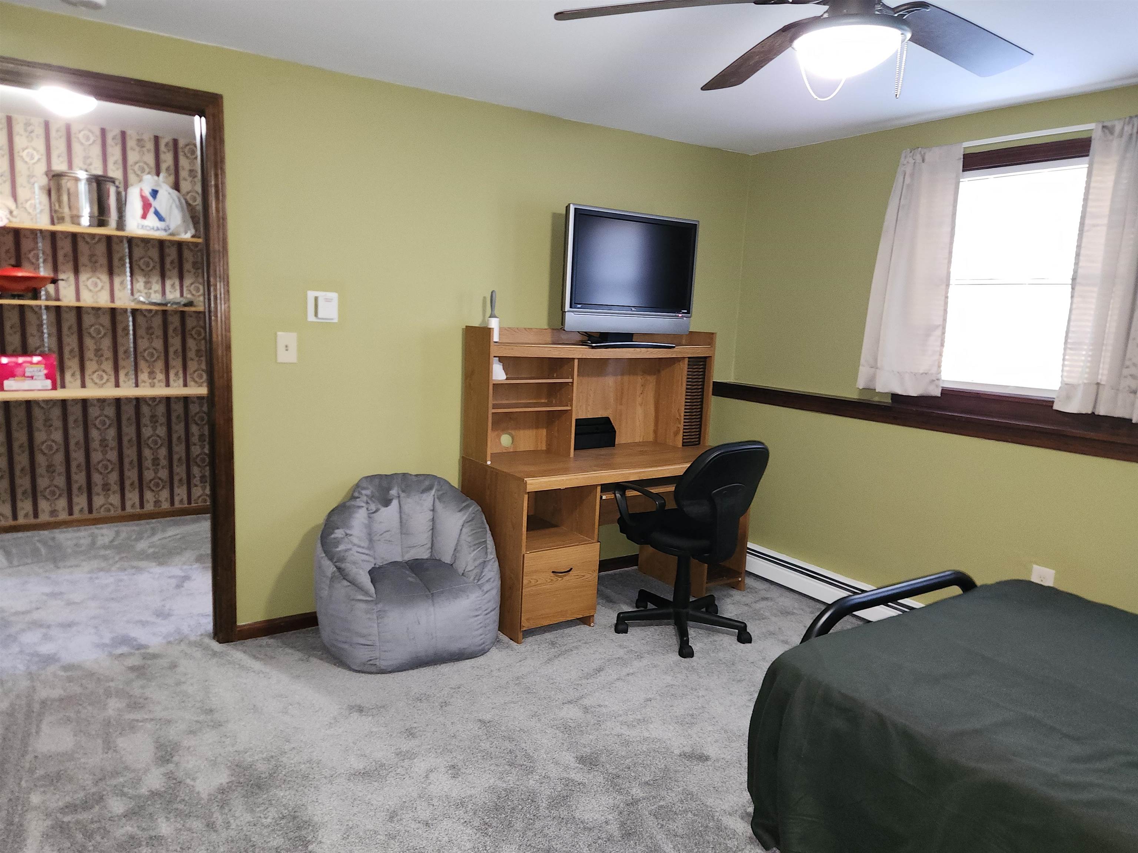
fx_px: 756
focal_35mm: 23
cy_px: 426
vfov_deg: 58.9
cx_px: 569
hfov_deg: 73.9
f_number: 1.8
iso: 160
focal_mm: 5.4
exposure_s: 1/9.99
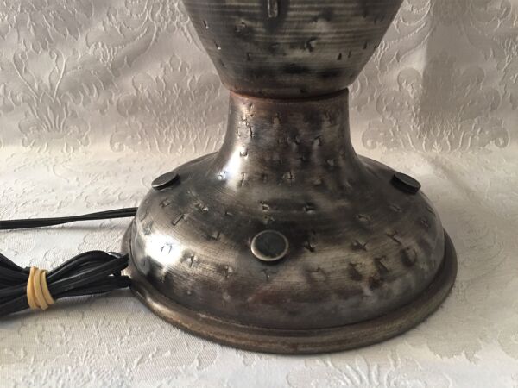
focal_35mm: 29
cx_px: 259
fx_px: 434
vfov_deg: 48.2
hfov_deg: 61.7
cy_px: 194
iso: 200
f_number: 2.2
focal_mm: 4.15
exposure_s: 1/33
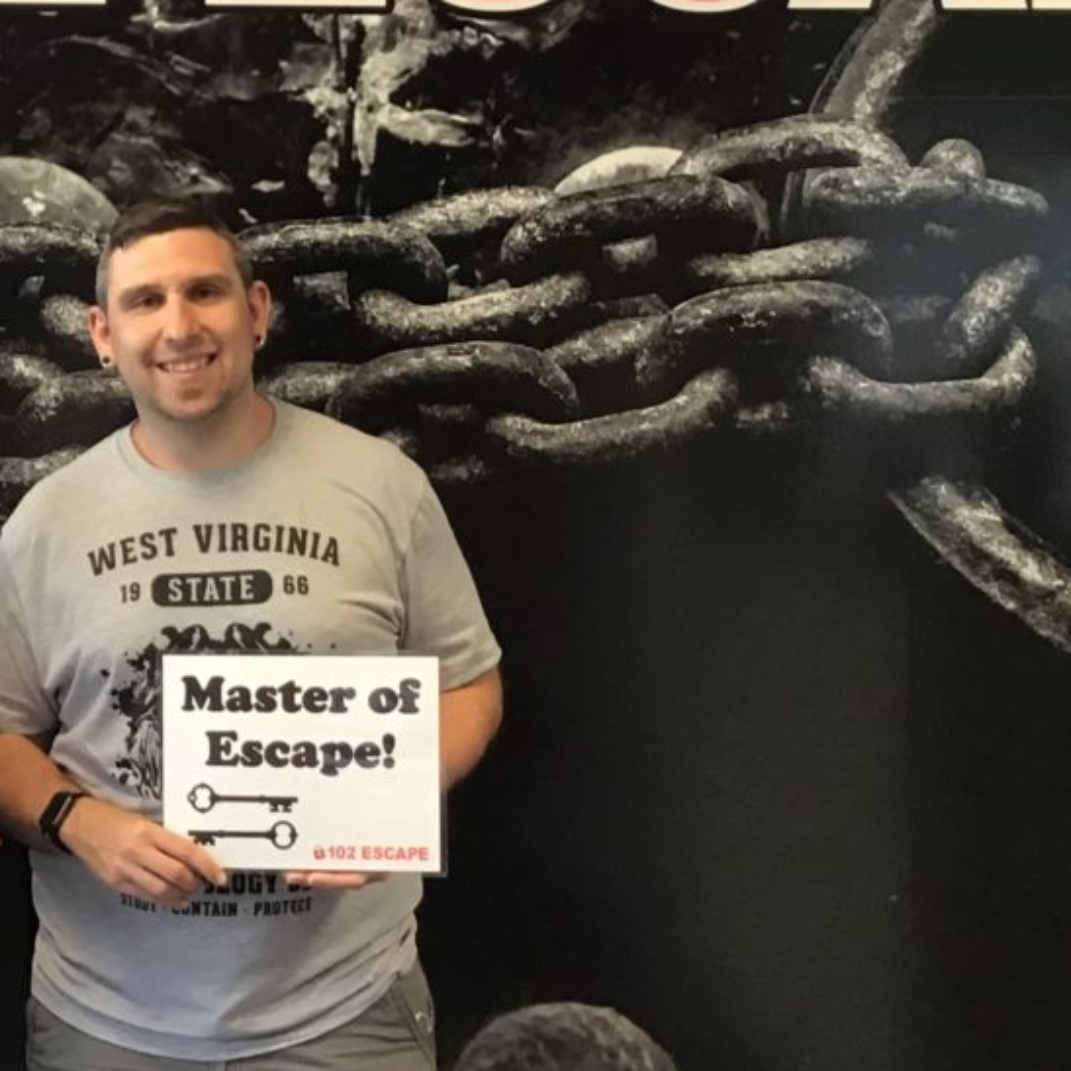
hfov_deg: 21.9
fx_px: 2695
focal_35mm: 77
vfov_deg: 22.4
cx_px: 94
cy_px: 407
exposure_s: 1/30
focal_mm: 3.3
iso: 100
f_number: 2.4
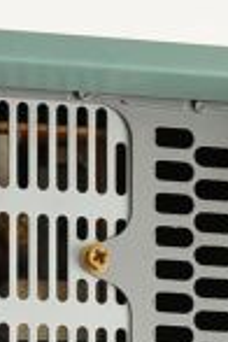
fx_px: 2916
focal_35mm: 307
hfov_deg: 4.5
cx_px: -19
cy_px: 926
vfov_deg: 6.3
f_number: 10
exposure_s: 1/125
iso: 1600
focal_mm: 50
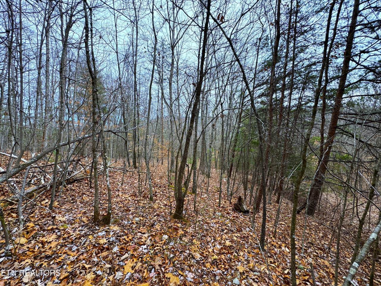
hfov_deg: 102.1
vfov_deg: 85.7
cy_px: 143
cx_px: 190
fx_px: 154
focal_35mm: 14
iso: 40
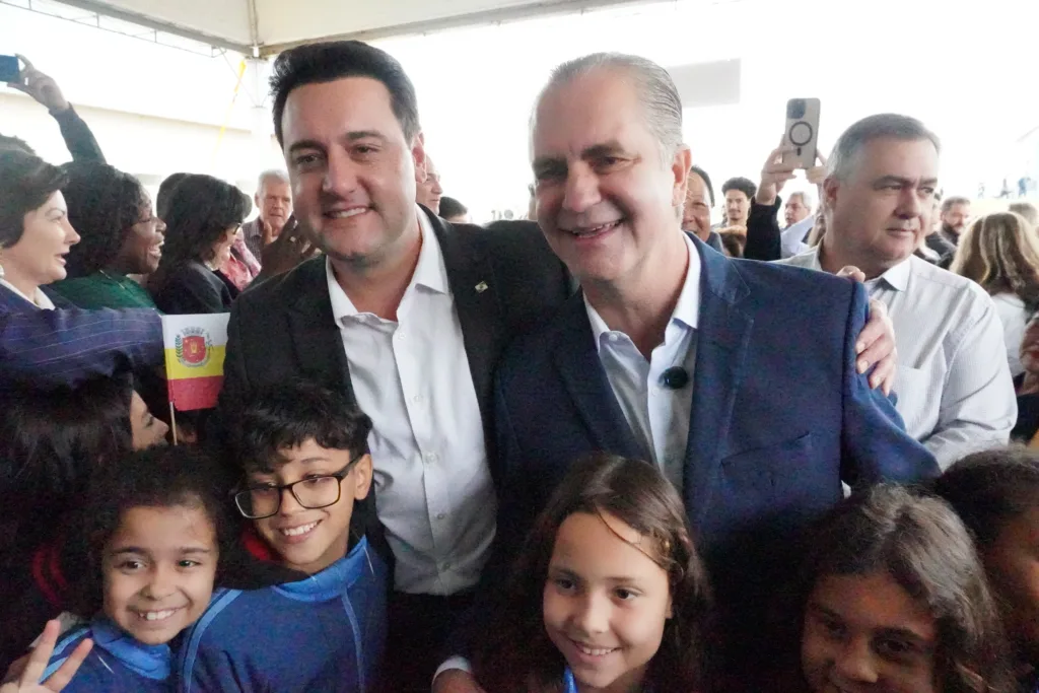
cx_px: 520
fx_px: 693
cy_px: 346
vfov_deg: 53.1
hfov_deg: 73.7
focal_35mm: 24
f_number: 8
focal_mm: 16
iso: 51200
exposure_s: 1/4000
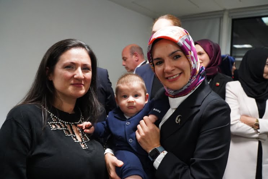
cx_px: 134
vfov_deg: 42.3
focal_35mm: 31
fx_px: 231
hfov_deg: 60.3
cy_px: 90
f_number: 4
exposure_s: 1/160
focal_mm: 21
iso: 4000
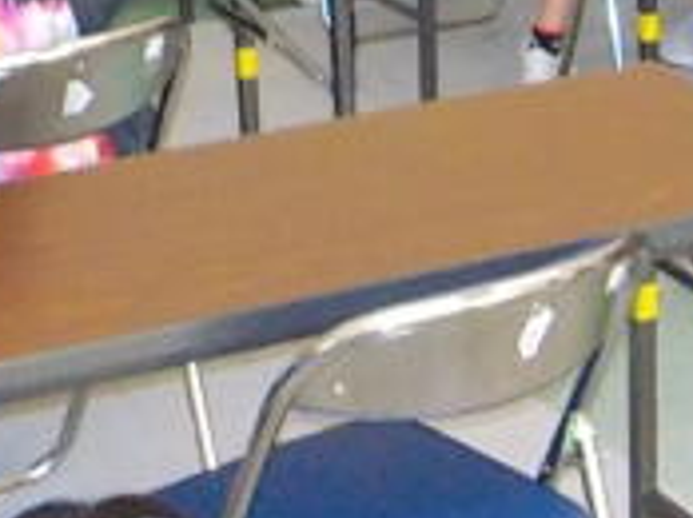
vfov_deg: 10.0
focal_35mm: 140
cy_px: -430
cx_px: 450
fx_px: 2799
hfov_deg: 14.1
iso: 720
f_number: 3.7
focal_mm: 5.2
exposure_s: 1/30
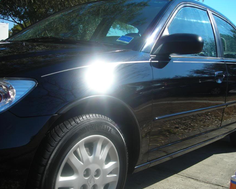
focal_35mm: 44
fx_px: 307
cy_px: 103
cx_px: 108
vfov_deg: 34.1
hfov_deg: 42.0
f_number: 6.4
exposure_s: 1/136
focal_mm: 6.3
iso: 50
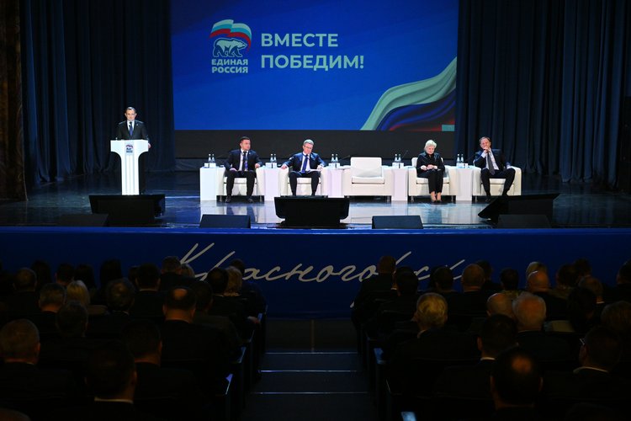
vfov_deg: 29.2
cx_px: 316
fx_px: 806
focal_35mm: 46
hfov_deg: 42.7
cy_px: 210
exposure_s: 1/200
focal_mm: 46
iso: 2500
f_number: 5.6
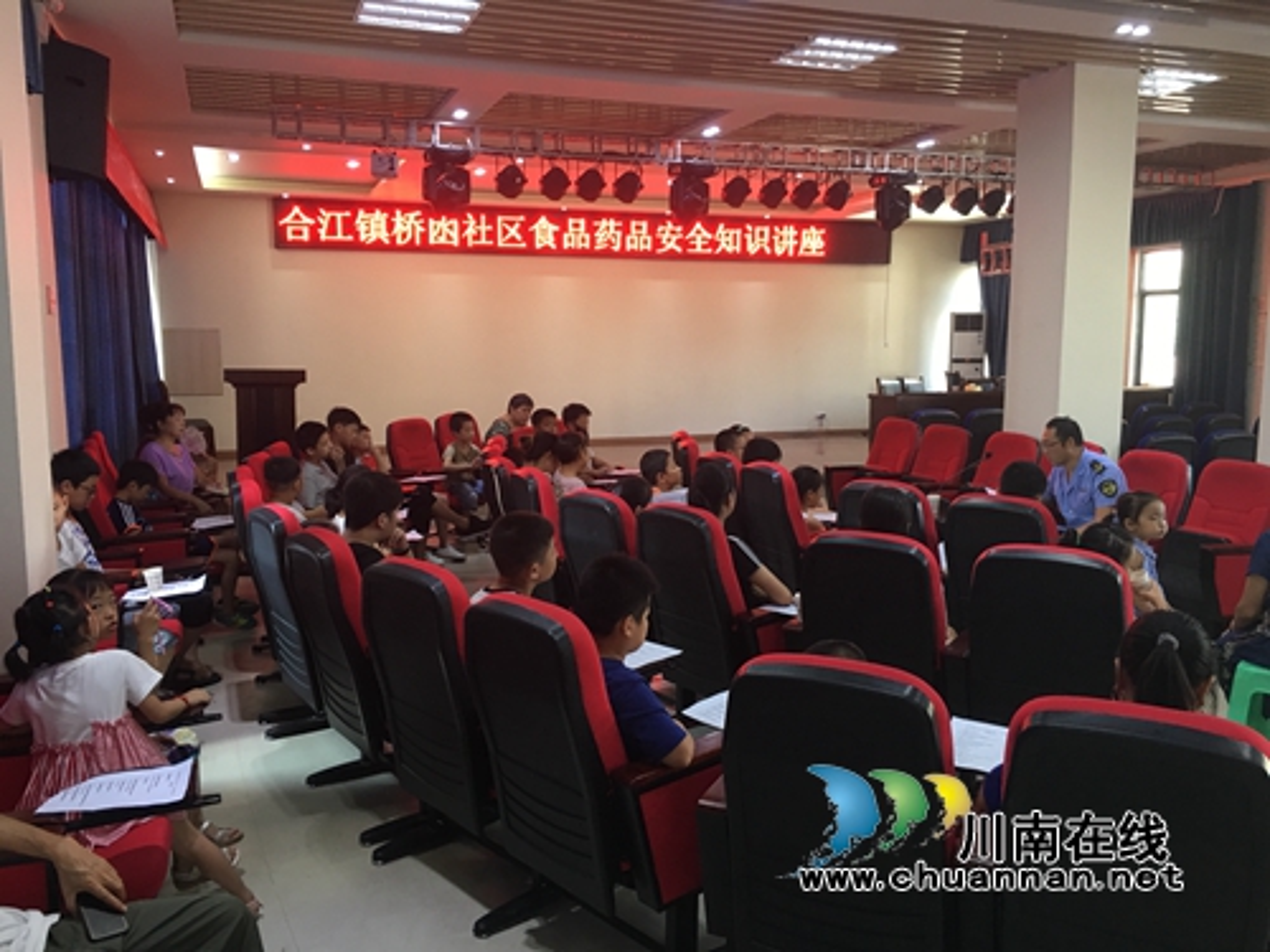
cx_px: 635
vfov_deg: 48.2
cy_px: 476
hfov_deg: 61.7
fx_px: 1064
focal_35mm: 29
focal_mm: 4.15
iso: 50
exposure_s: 1/17
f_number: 2.2
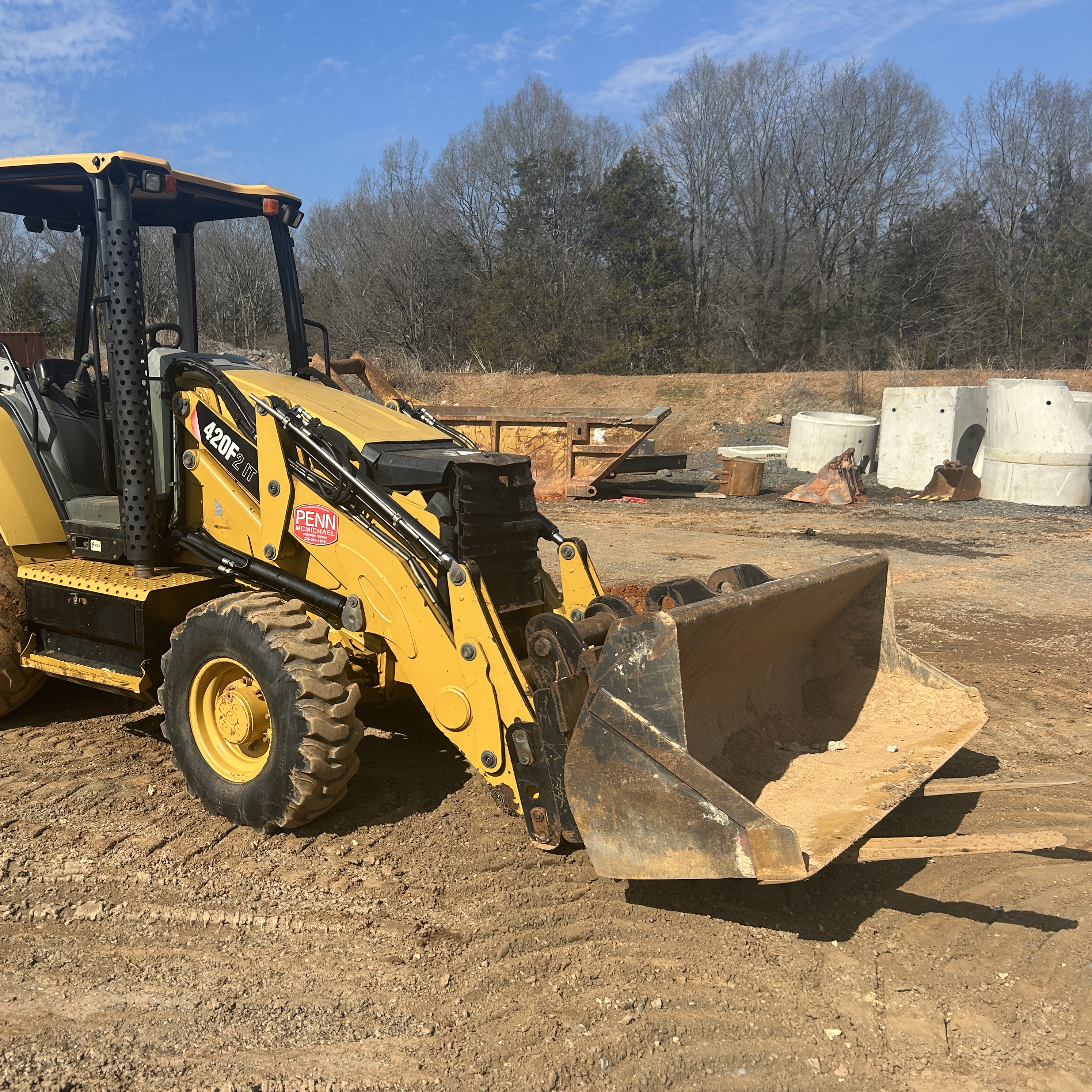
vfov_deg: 52.5
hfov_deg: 51.5
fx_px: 1106
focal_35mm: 31
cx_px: 363
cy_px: 551
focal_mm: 5.7
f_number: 1.5
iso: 50
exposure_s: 1/4115
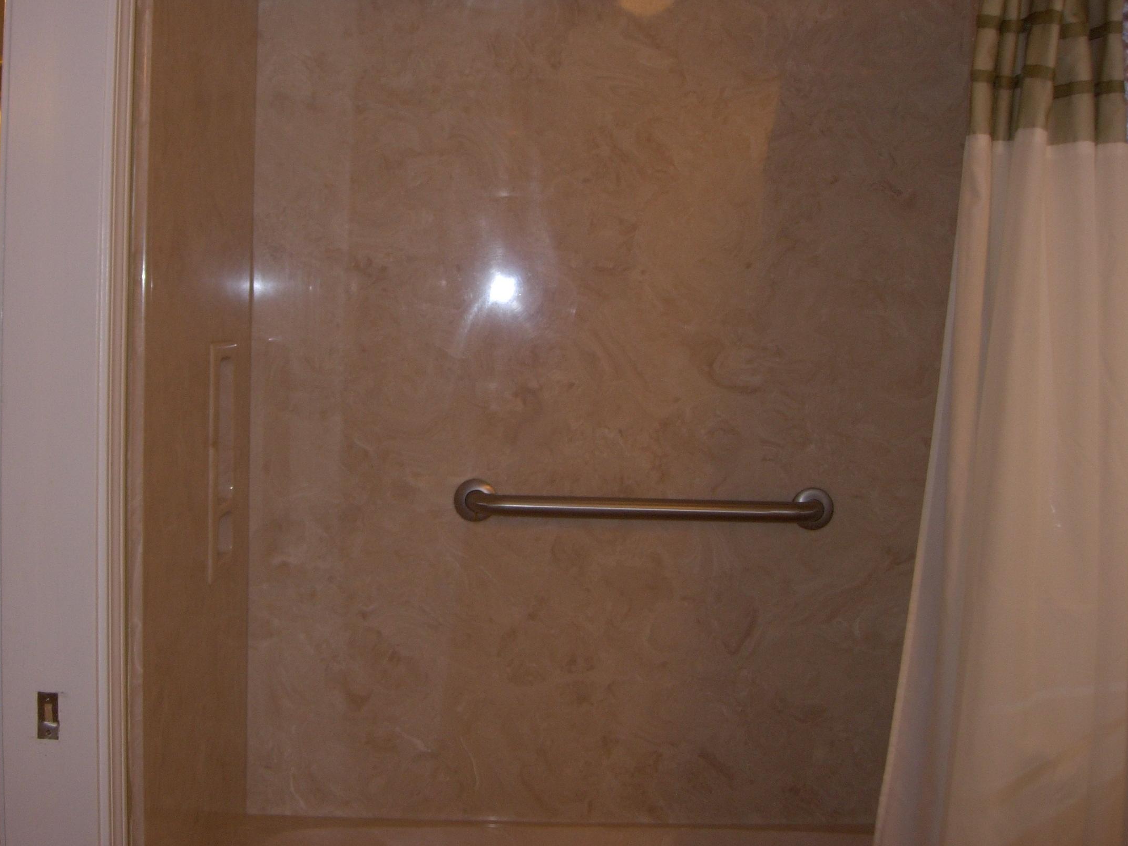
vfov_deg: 31.5
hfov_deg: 41.1
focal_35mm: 46
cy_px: 350
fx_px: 1499
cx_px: 484
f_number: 2.8
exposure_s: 1/64
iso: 79
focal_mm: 7.8
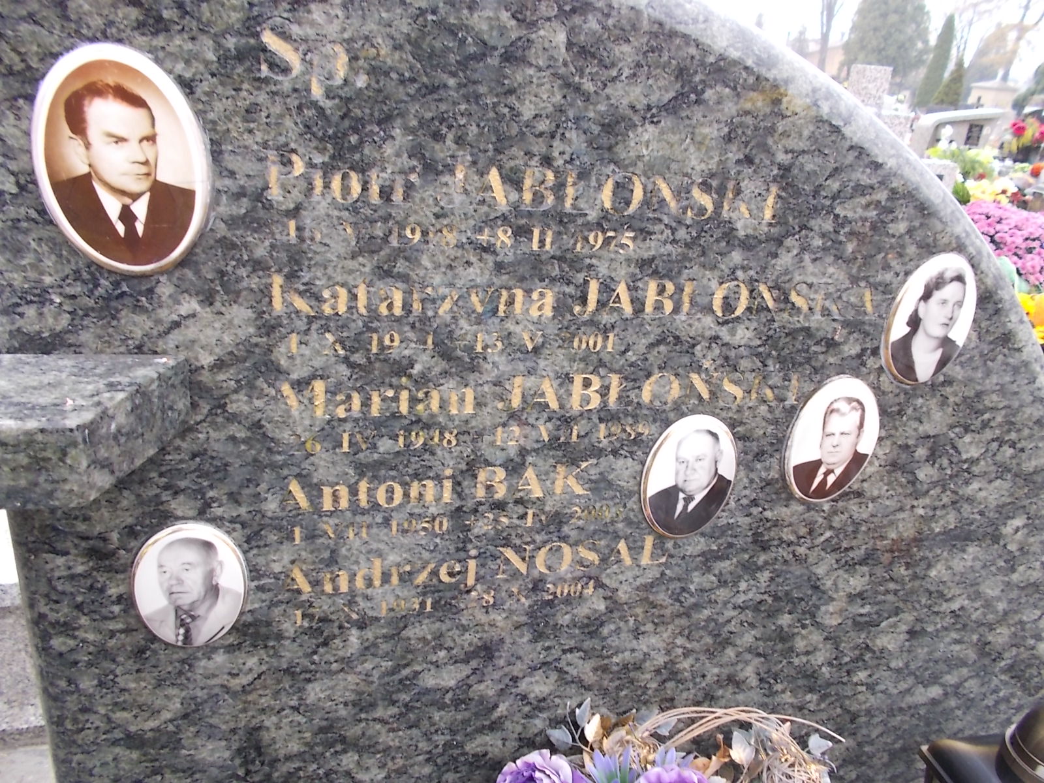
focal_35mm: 26
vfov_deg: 53.1
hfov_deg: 67.3
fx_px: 784
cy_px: 392
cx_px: 522
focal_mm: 4.6
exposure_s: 1/25
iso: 125
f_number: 3.2
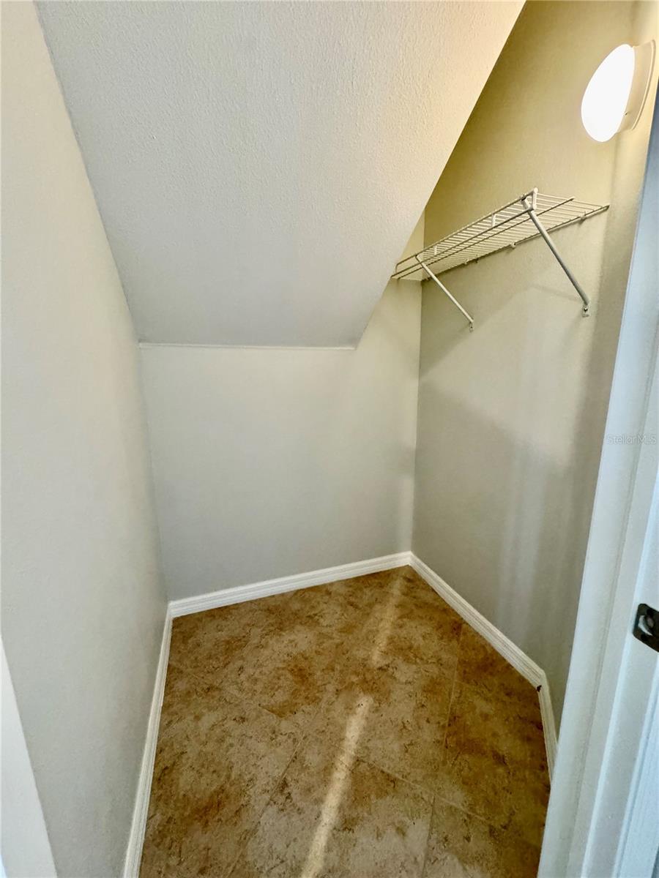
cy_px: 439
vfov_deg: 102.1
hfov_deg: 85.7
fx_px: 355
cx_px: 330
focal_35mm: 14
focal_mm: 2.22
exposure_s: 1/60
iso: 640
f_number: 2.2
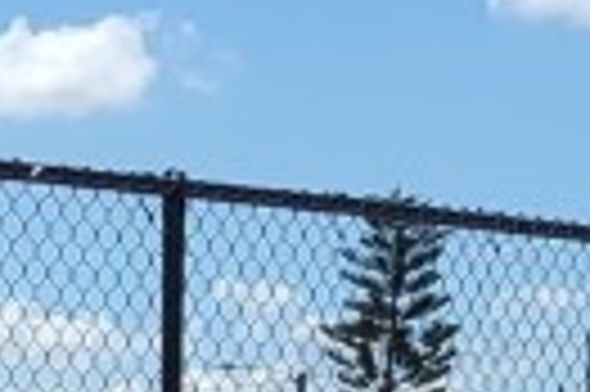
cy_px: 730
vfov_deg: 6.3
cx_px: -689
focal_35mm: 212
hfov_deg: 9.0
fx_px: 3470
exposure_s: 1/4505
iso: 40
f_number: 1.8
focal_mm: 5.4
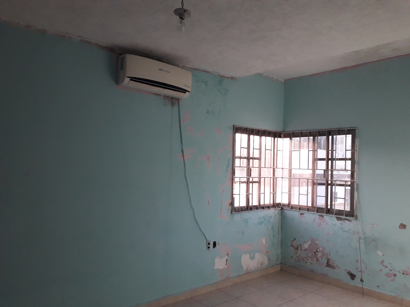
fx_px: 320
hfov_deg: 65.3
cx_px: 205
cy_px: 154
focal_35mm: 27
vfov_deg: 51.4
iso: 160
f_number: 1.9
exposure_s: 1/50
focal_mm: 3.6
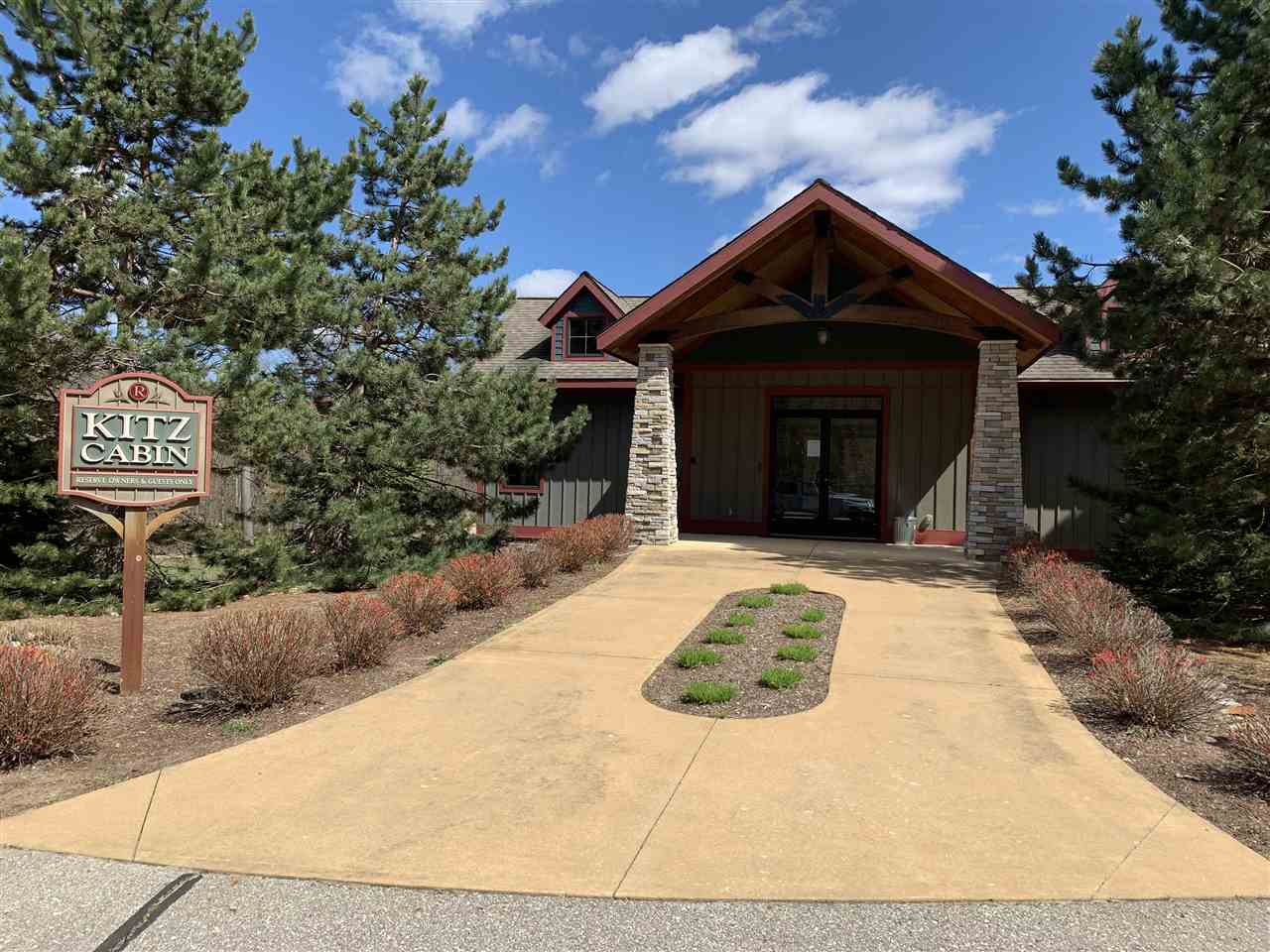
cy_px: 476
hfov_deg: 67.3
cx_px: 635
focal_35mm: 26
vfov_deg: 53.1
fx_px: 954
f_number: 1.8
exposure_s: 1/1916
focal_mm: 4.25
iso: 25
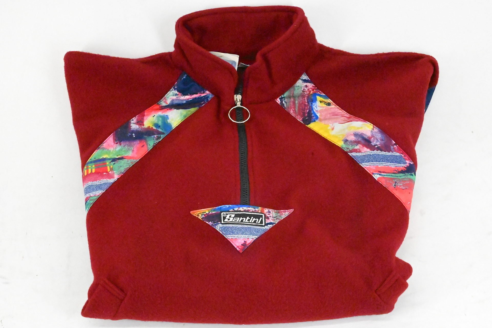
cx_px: 246
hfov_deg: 28.9
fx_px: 956
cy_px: 164
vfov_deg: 19.4
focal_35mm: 70
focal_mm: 70
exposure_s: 1/640
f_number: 20
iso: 51200
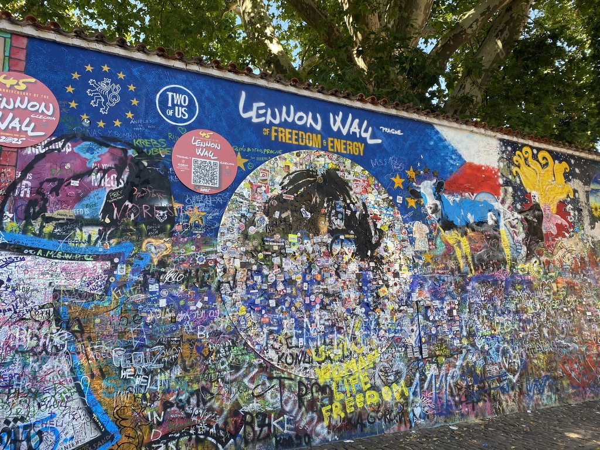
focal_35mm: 26
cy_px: 225
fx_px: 451
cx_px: 300
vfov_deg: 53.1
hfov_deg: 67.3
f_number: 1.8
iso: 32
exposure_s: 1/136
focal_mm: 4.25
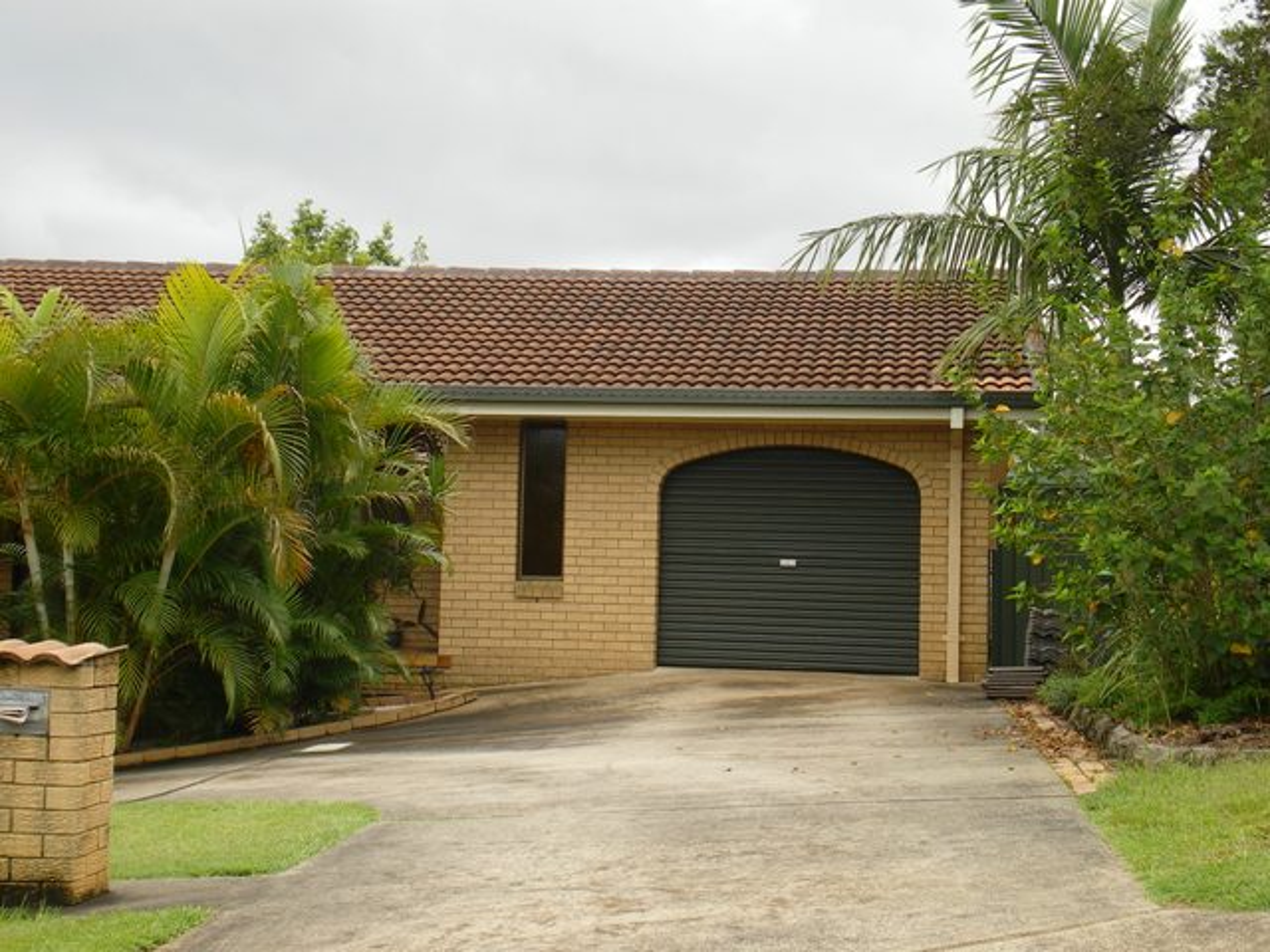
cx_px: 635
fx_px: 2165
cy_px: 476
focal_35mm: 59
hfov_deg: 32.7
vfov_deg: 24.8
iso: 50
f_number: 5.9
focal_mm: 10.3
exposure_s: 1/100
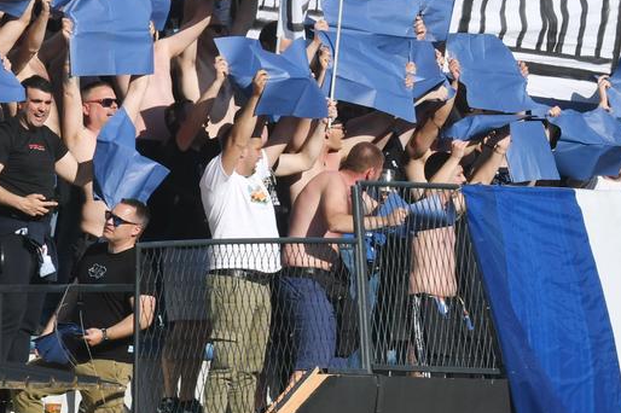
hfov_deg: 2.2
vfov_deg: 1.5
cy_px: -186
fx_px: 16101
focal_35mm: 934
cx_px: 638
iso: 200
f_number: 13
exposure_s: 1/640
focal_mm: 300
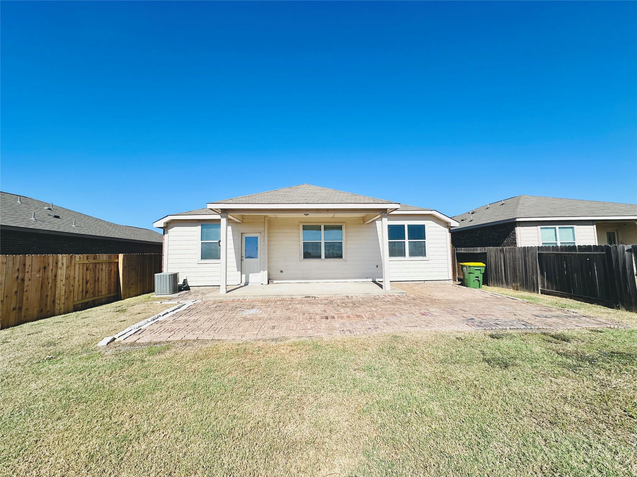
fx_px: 258
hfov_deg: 102.1
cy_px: 238
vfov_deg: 85.7
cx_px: 318
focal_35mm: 14
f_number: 2.2
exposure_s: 1/4132
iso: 50
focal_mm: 2.22
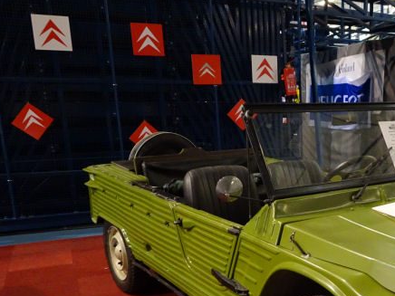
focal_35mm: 44
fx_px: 502
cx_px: 333
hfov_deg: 40.6
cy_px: 239
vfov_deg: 32.0
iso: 800
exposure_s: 1/25
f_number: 3.5
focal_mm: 4.1
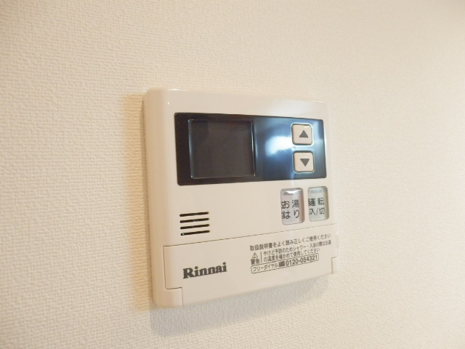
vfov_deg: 56.8
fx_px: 322
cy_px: 174
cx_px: 232
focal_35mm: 24
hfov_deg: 71.6
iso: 800
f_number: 3
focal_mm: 4.2
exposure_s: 1/60
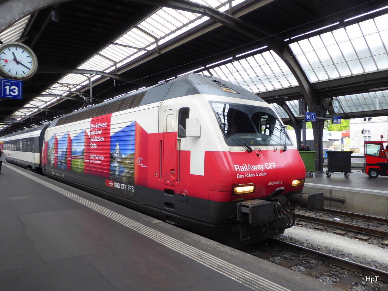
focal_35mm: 27
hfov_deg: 65.3
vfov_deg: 51.4
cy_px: 146
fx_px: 303
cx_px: 194
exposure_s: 1/60
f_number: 3.4
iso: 160
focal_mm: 4.7
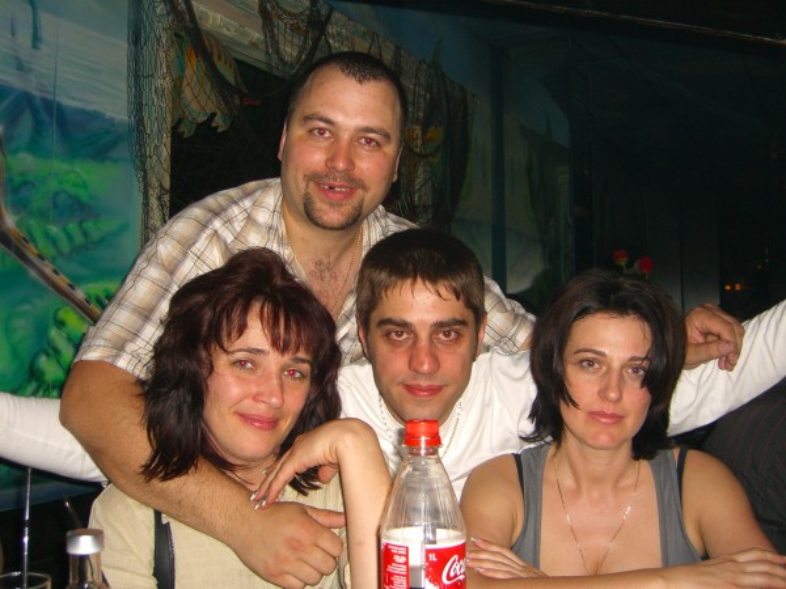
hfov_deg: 49.0
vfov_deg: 37.7
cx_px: 393
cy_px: 294
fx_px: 863
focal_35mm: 38
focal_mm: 7.9
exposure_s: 1/60
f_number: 2.8
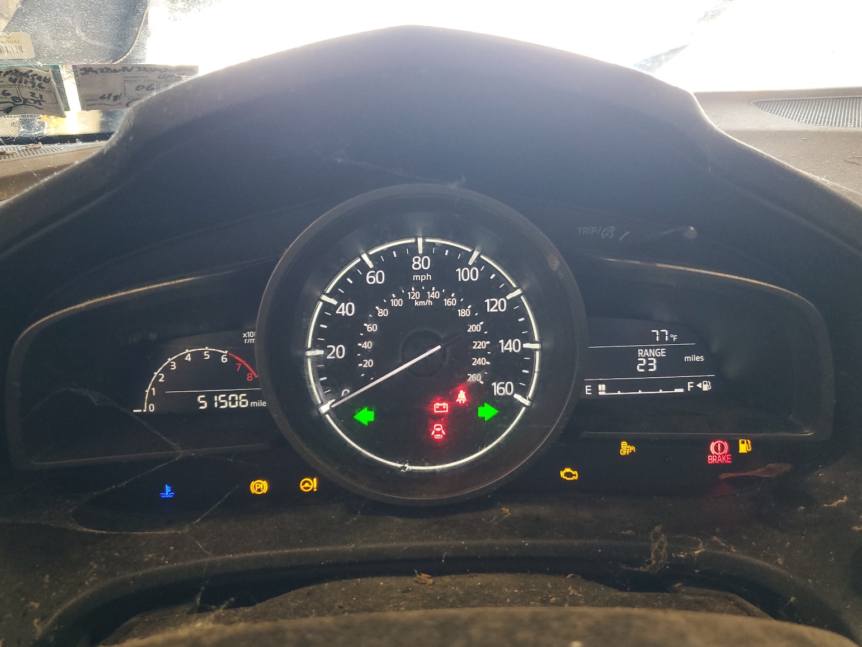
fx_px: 672
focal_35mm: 27
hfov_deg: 65.3
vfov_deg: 51.4
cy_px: 326
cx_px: 431
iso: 124
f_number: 1.5
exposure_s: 1/60.2
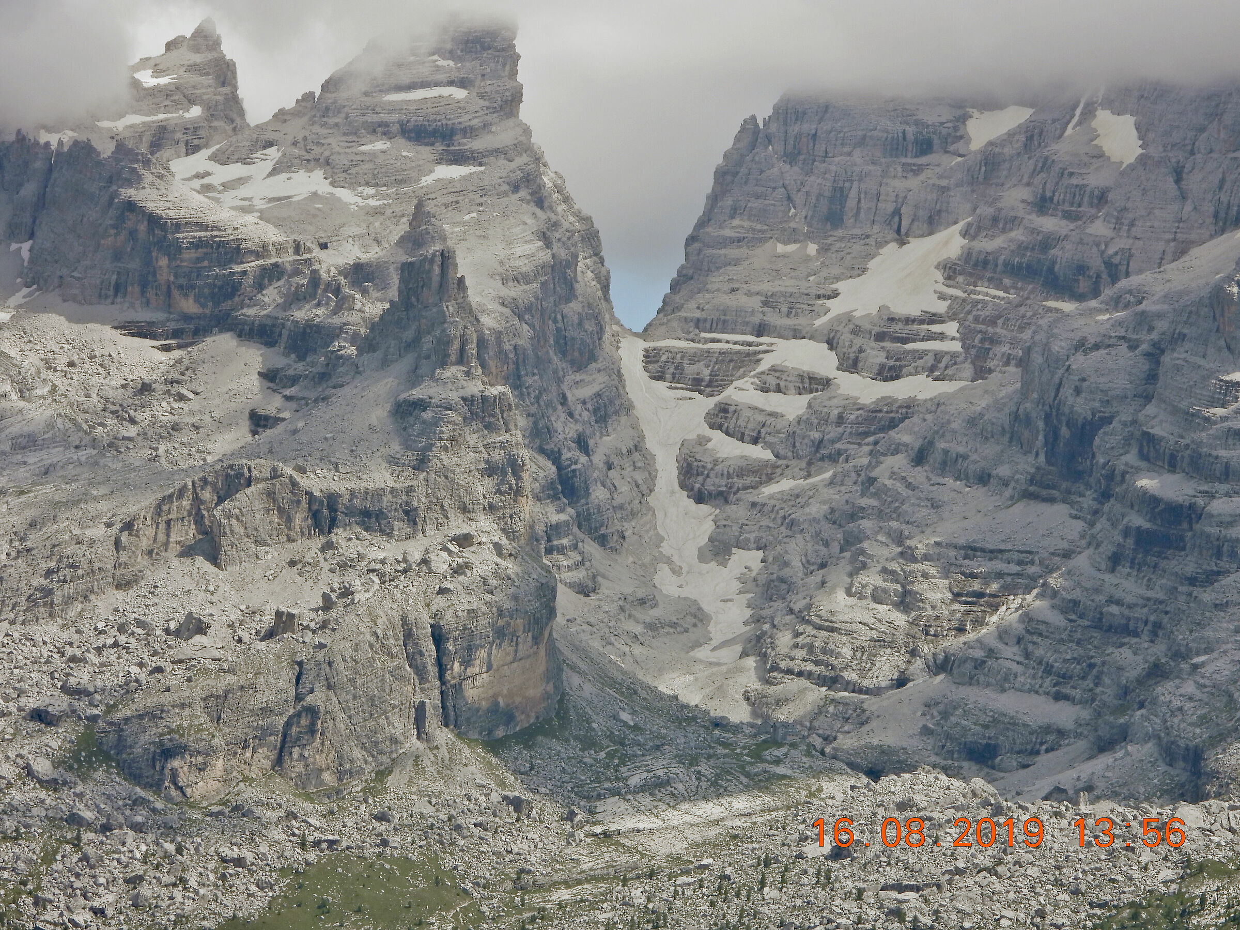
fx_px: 10746
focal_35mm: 300
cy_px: 465
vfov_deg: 5.0
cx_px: 620
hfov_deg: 6.6
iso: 100
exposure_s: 1/1000
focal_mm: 53.9
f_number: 4.5
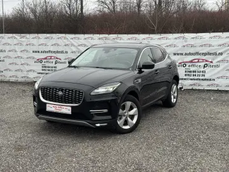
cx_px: 114
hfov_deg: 39.7
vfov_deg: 30.3
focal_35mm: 48
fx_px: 318
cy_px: 86
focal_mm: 6.76
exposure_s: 1/633
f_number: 1.78
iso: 64
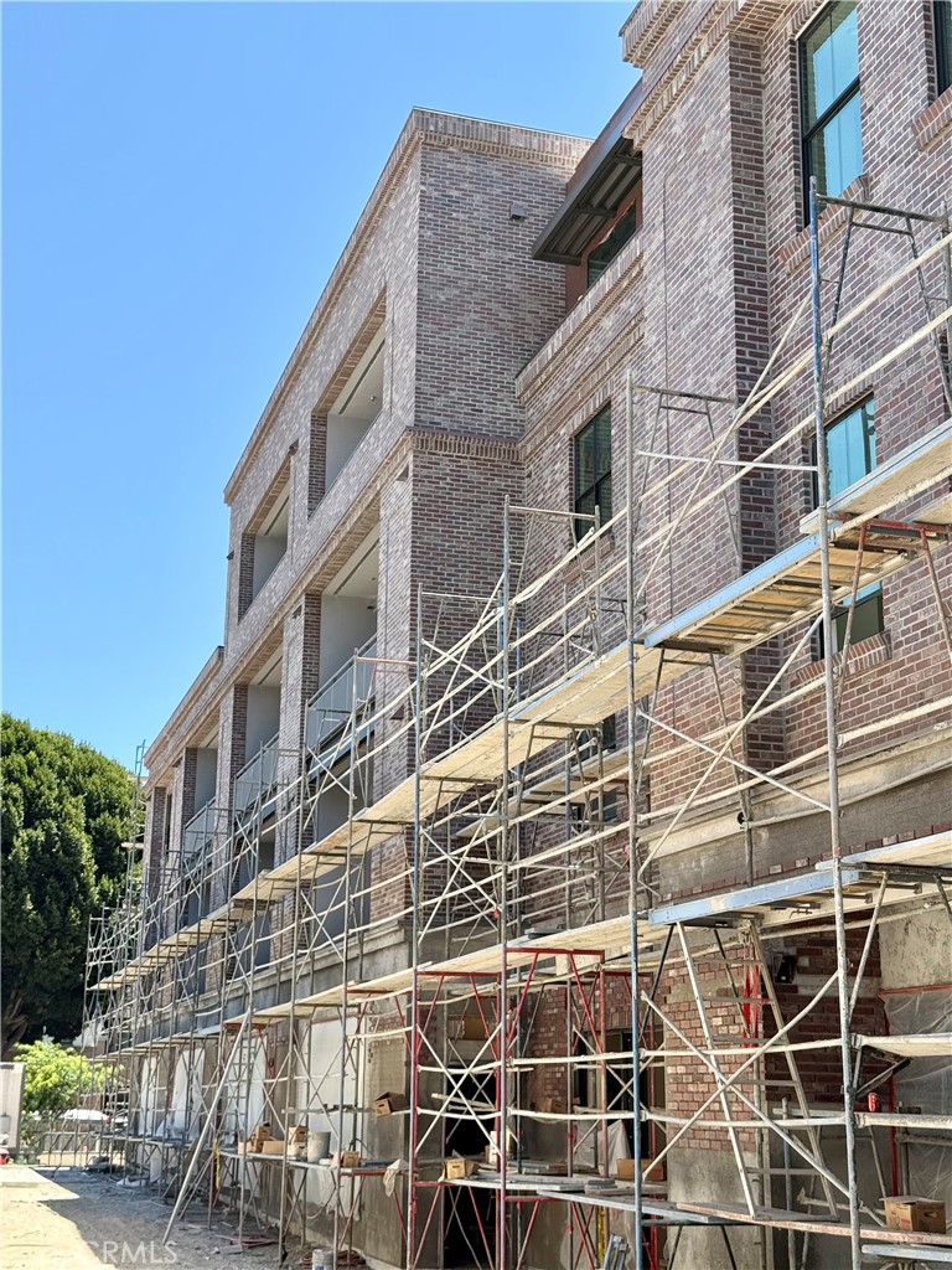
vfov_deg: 39.7
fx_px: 1760
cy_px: 635
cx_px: 476
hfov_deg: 30.3
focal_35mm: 48
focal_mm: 6.76
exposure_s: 1/1795
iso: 64
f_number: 1.78
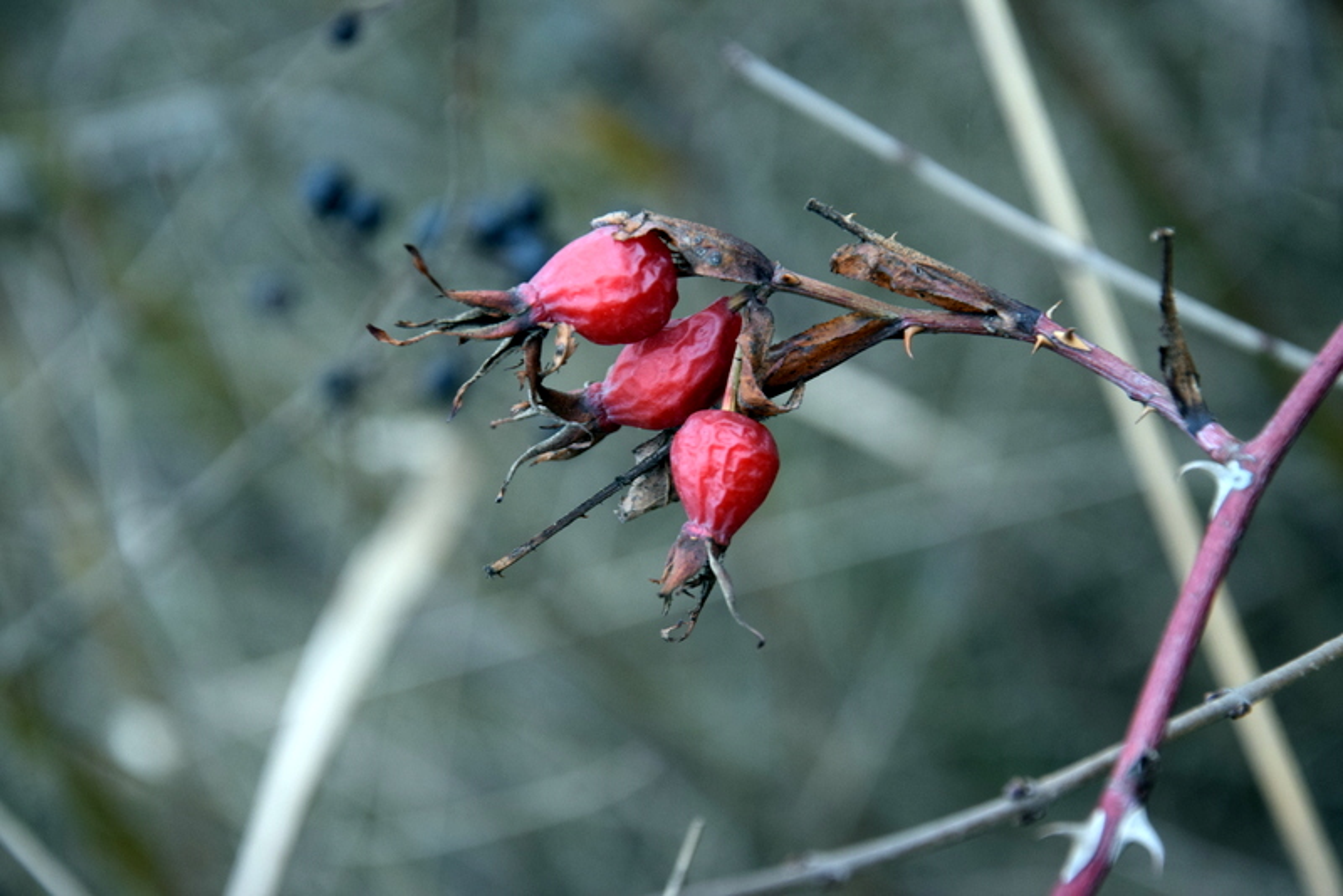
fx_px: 4478
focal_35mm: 120
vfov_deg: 11.4
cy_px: 448
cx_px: 672
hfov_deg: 17.1
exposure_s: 1/125
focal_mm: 80
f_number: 5.3
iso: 900
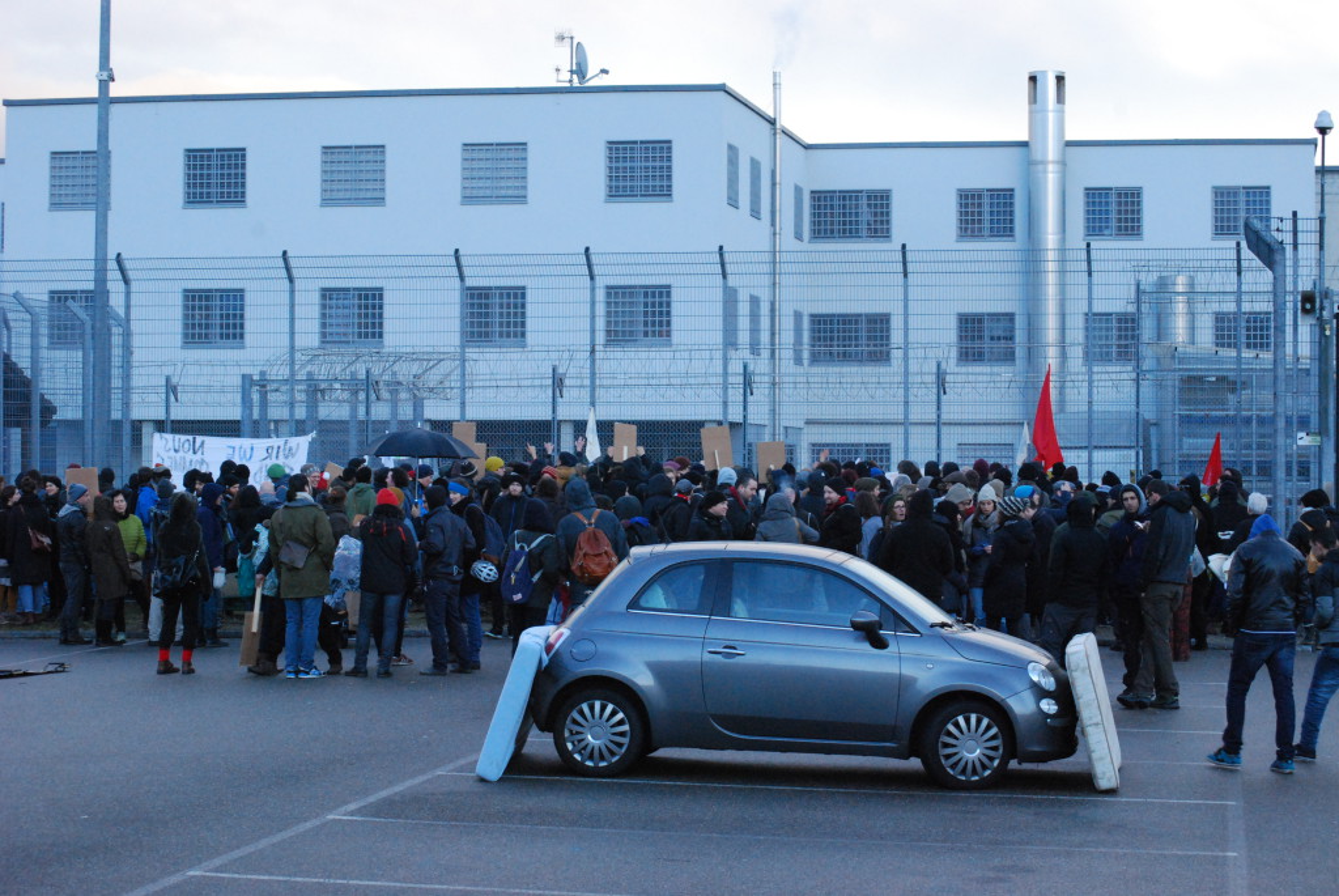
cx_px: 670
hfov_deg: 24.6
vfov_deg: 16.6
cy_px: 448
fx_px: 3072
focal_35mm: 82
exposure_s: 1/125
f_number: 9
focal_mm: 55
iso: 1600
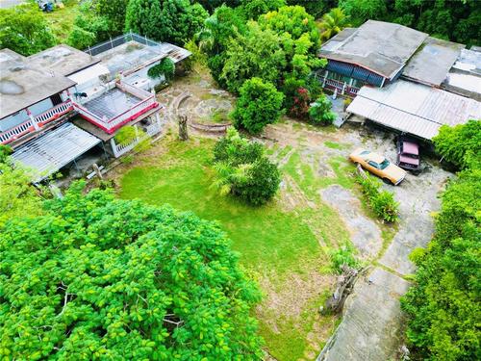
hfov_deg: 71.6
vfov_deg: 56.8
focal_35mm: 24
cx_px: 240
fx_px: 333
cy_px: 180
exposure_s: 1/240
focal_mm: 6.72
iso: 120
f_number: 1.7
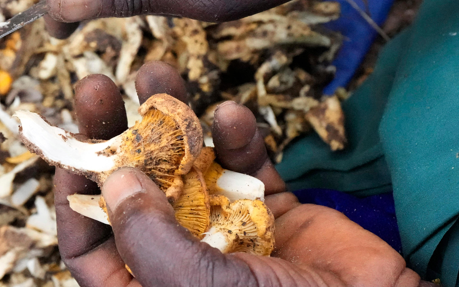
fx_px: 1088
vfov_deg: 15.0
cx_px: 150
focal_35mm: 87
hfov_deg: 23.7
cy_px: 93
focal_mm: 35
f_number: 5.6
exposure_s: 1/6400
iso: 12800
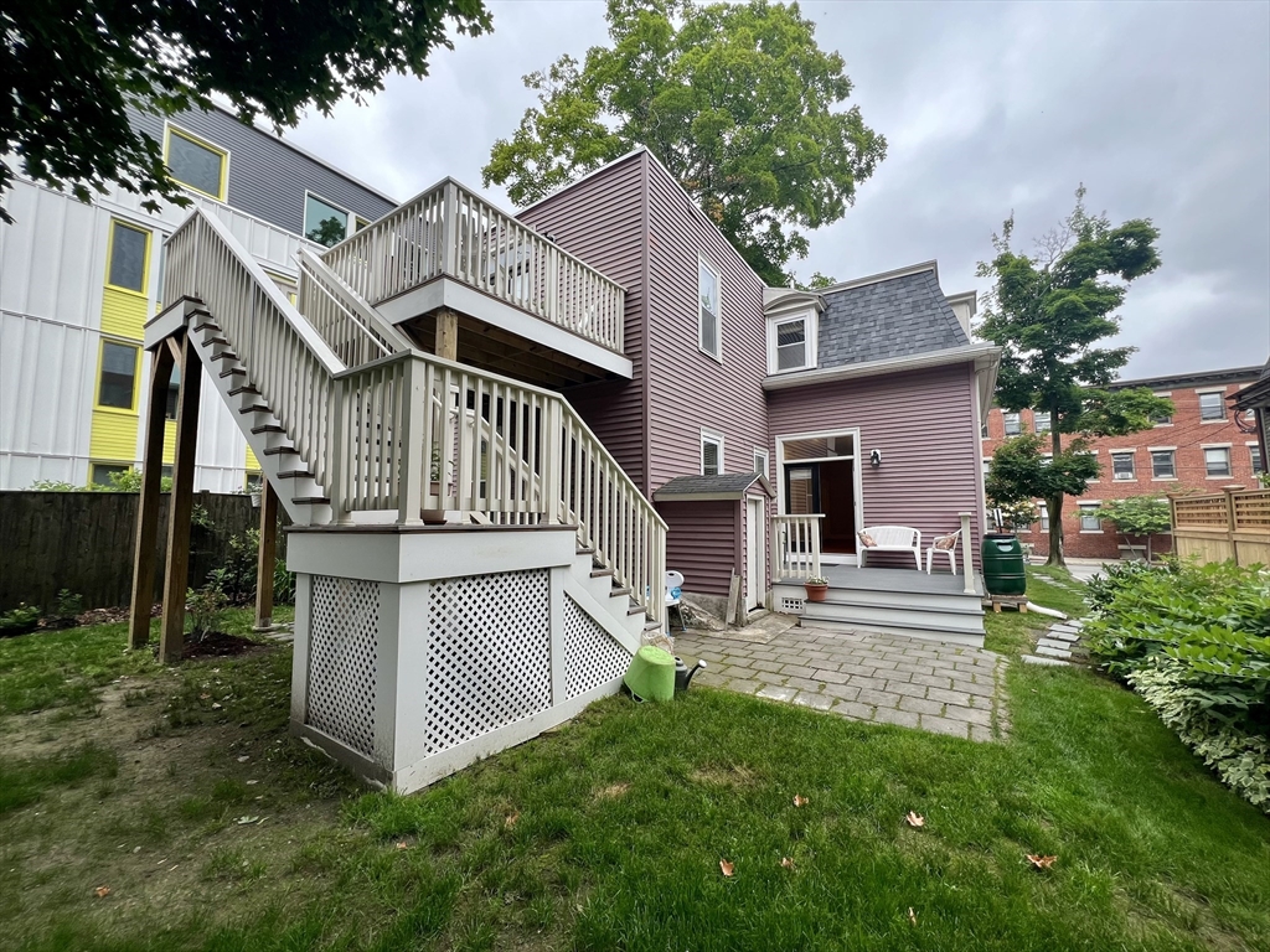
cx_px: 635
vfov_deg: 89.9
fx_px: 477
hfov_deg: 106.2
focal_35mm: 13
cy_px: 476
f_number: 1.8
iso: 32
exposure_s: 1/106
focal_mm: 1.57
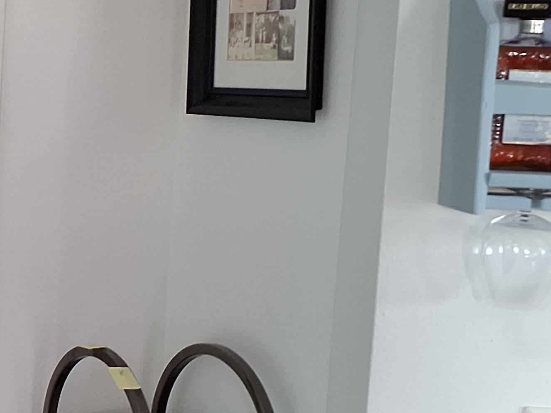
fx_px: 1337
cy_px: 201
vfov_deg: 17.6
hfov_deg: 20.4
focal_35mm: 84
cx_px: -239
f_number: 1.9
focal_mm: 3.6
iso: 200
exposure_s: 1/33
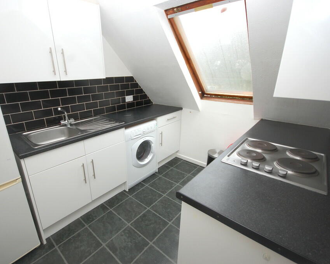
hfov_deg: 89.1
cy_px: 132
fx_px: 166
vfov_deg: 77.0
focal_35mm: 17
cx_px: 143
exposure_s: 1/60
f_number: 4
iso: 400
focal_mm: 10
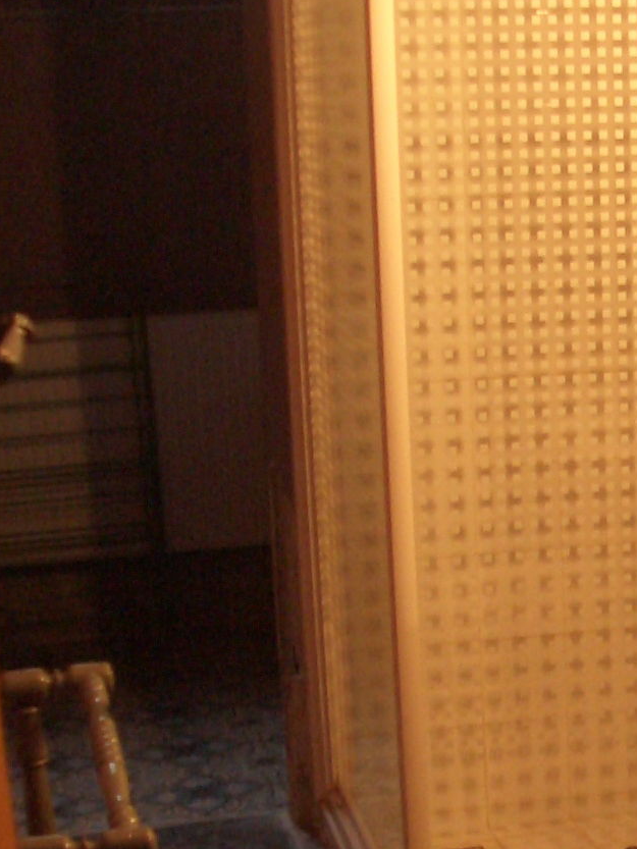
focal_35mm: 86
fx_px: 2110
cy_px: 703
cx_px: 708
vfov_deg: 22.4
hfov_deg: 16.6
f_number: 2.6
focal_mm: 5.8
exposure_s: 1/15
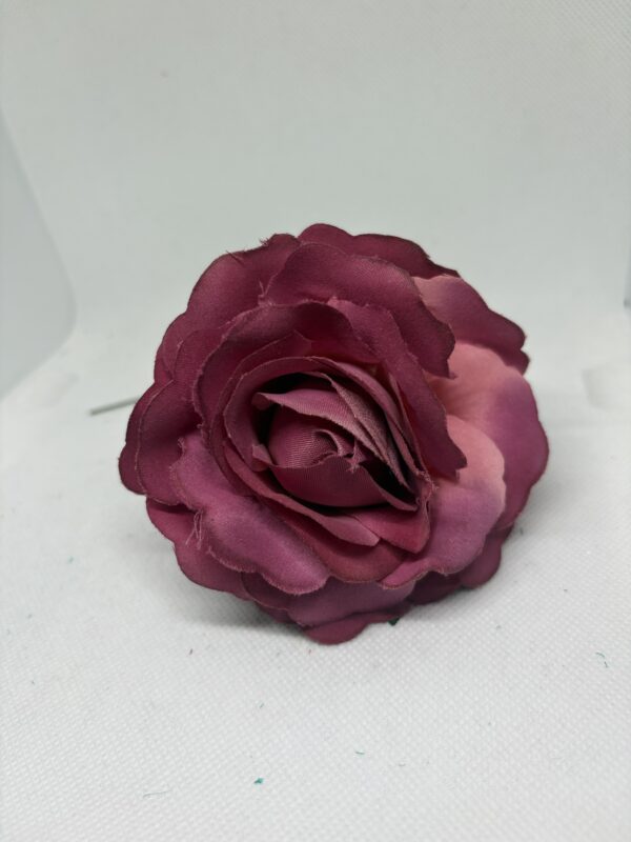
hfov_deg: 53.1
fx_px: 632
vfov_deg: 67.3
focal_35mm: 26
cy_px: 421
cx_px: 316
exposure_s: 1/185
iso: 40
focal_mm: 5.96
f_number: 1.6
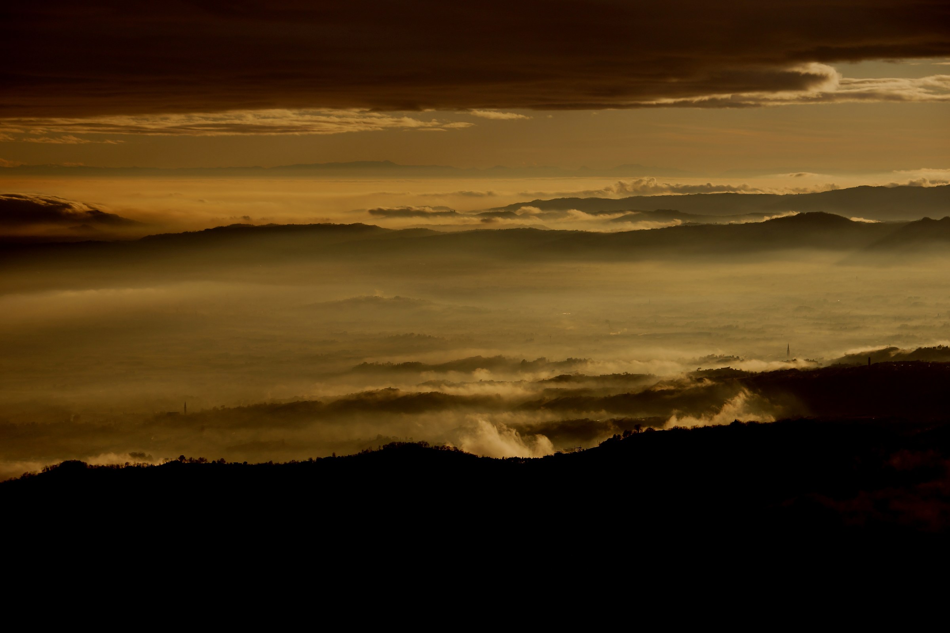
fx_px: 3166
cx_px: 475
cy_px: 316
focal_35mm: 120
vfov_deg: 11.4
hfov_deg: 17.1
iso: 100
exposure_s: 1/400
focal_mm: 80
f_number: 7.1
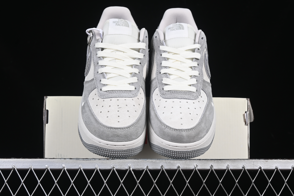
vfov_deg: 18.2
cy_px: 98
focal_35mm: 75
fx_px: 612
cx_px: 147
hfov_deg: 27.0
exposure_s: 1/80
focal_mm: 50
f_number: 8
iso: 160
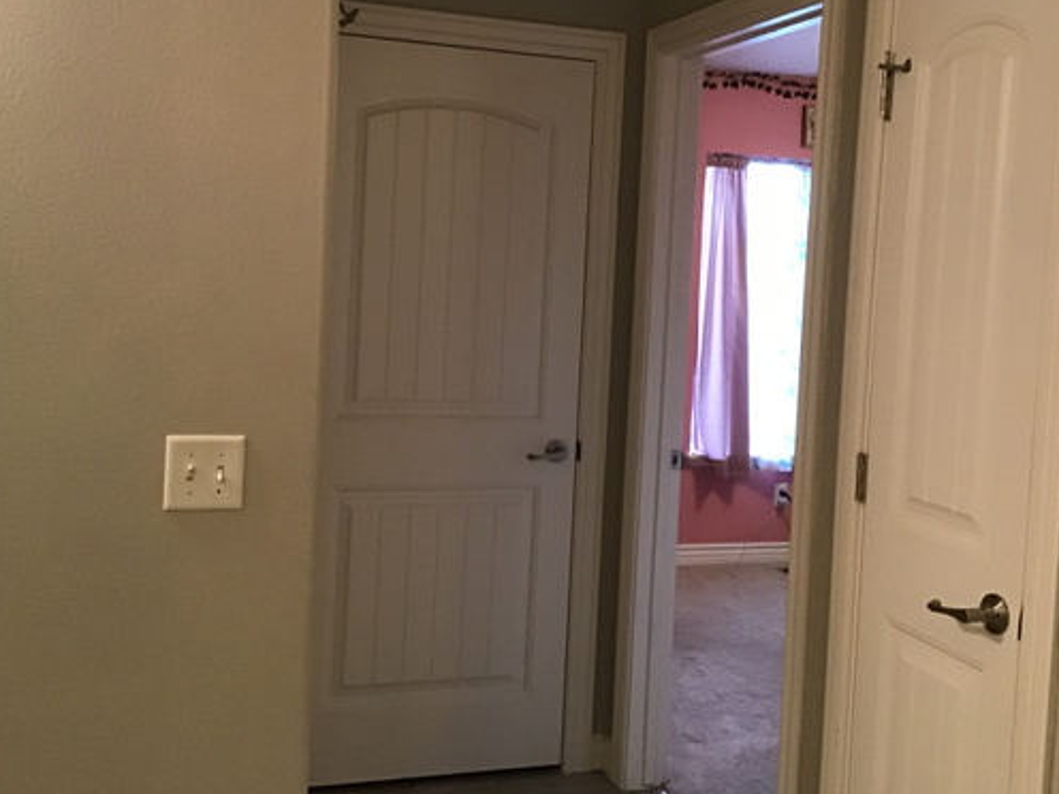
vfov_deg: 35.8
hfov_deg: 46.8
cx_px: 521
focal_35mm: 40
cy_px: 316
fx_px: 1224
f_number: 2.4
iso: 200
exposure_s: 1/24
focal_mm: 3.3
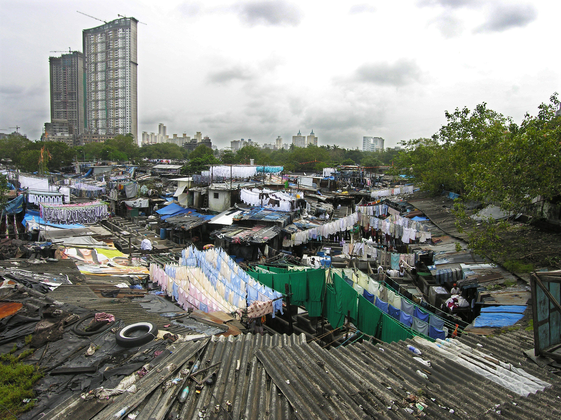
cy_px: 210
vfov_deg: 56.8
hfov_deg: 71.6
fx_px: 389
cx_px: 280
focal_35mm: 24
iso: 50
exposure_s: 1/263
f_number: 5.7
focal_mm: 6.1
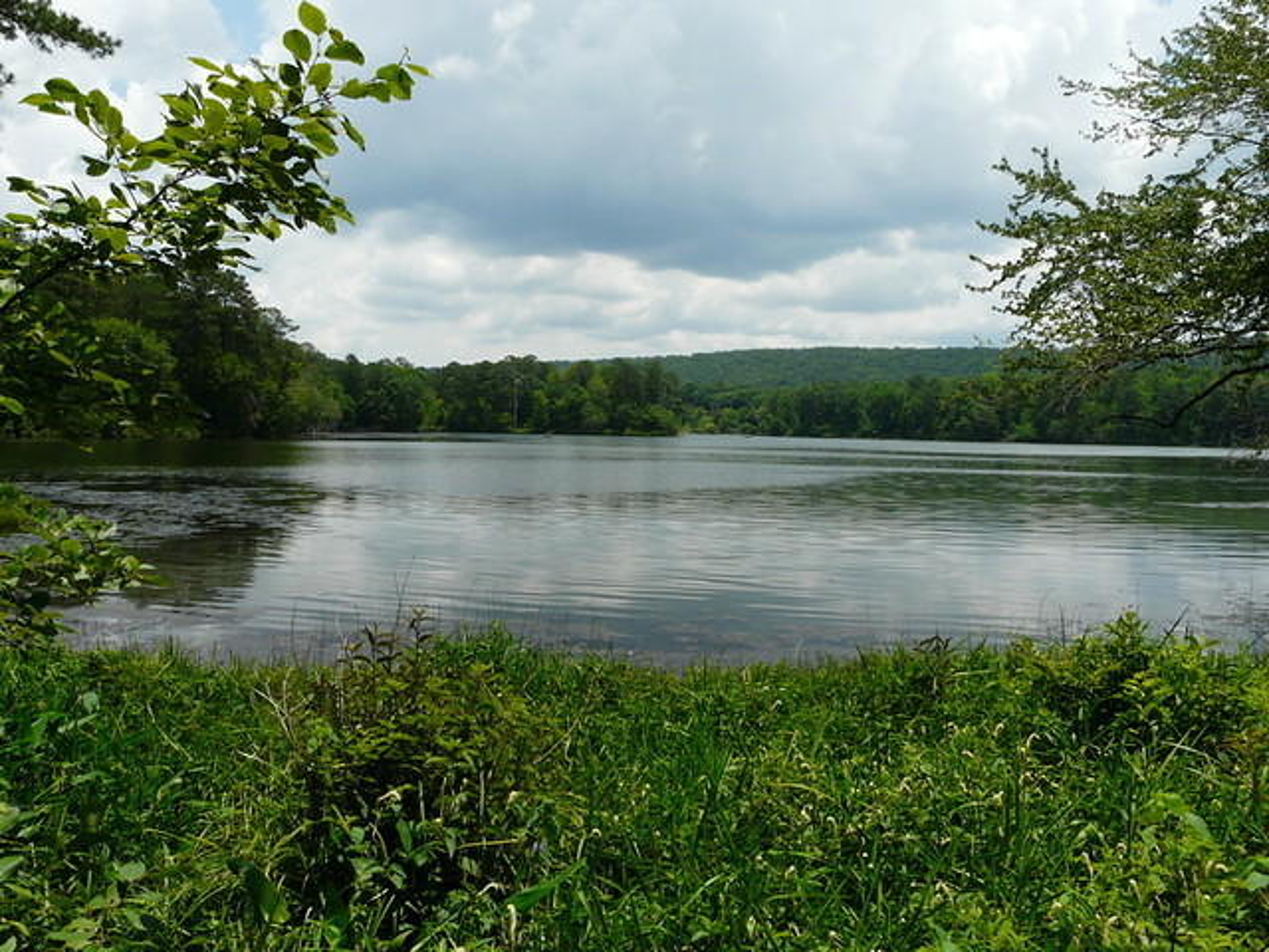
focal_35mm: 28
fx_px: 1026
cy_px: 476
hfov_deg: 63.4
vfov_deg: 49.7
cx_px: 634
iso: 100
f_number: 6.3
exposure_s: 1/400
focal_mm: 4.6
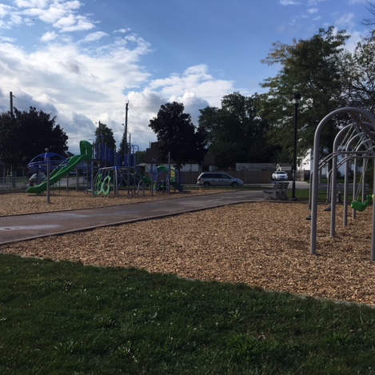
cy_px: 190
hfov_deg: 46.7
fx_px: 429
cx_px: 134
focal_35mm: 35
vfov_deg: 47.2
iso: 25
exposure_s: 1/1876
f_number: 2.2
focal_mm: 4.15
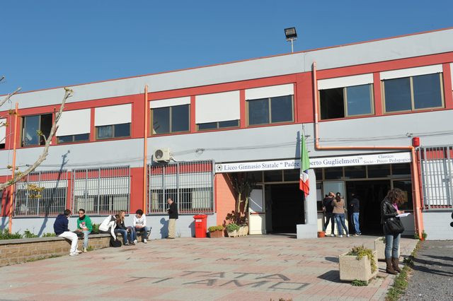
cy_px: 150
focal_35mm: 38
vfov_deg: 35.0
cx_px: 226
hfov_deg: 50.7
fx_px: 478
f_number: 11
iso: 320
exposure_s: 1/500
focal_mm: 38
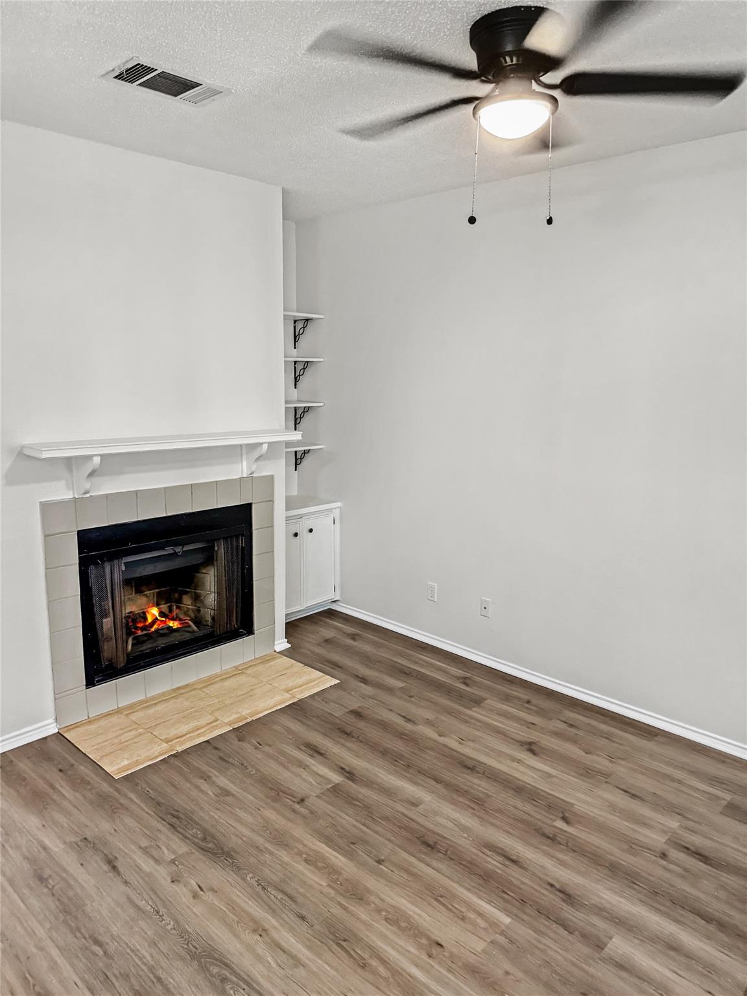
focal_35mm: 24
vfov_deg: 71.6
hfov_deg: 56.8
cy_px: 498
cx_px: 374
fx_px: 691
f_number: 1.8
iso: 500
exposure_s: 1/60
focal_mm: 6.76
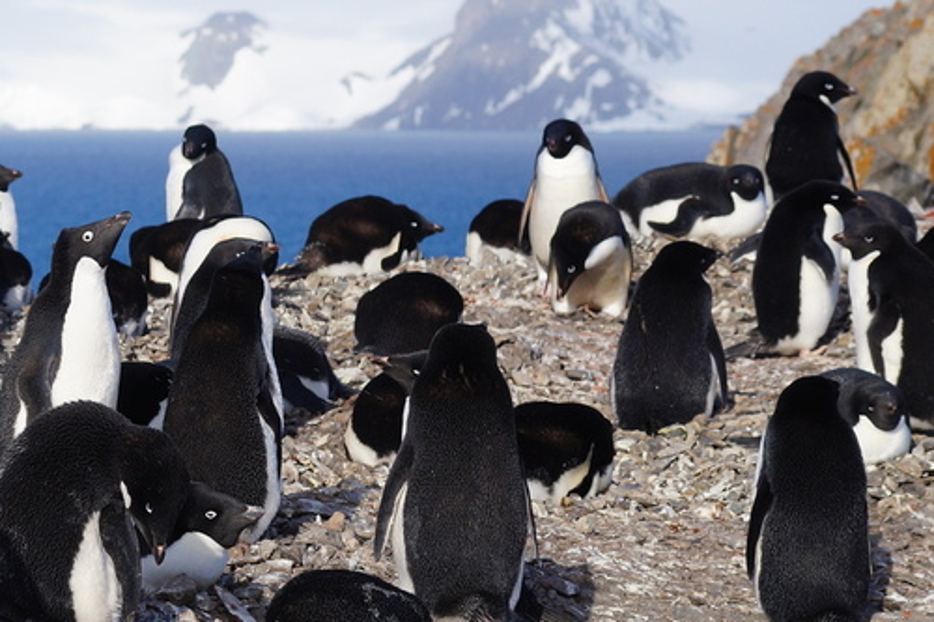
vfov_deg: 6.4
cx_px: 30
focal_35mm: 215
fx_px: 5576
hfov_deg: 9.5
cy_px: 159
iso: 100
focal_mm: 70
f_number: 8
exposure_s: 1/400
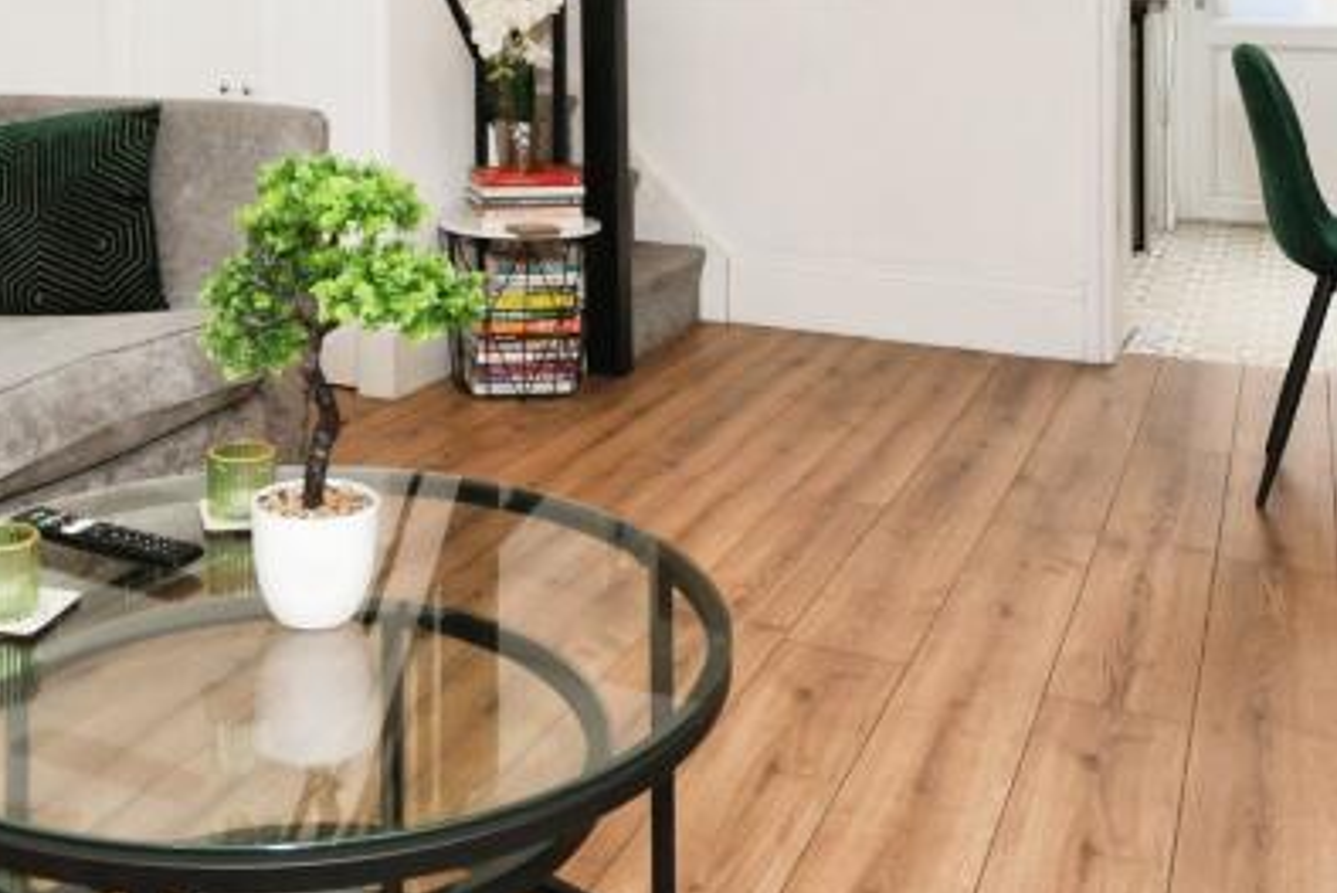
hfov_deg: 48.9
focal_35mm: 39
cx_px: 472
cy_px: -104
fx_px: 1449
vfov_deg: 30.4
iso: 400
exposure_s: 1/60
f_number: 8
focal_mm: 10
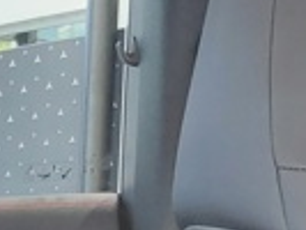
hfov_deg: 11.0
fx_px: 1327
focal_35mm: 150
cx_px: -442
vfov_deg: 8.6
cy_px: 644
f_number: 1.8
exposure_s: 1/25
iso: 500
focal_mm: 5.23
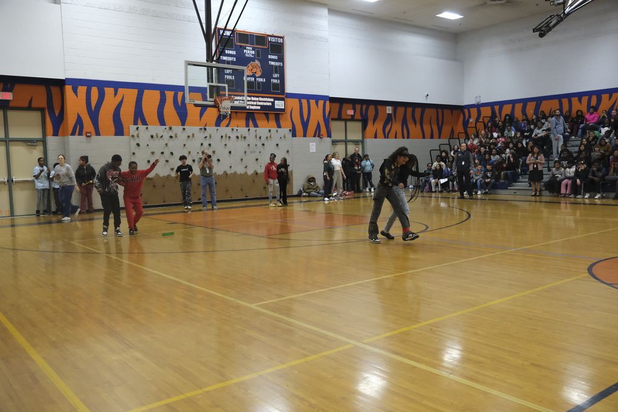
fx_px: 515
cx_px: 309
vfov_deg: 43.6
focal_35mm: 30
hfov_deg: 61.9
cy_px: 206
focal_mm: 20.2
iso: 5000
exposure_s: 1/250
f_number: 4
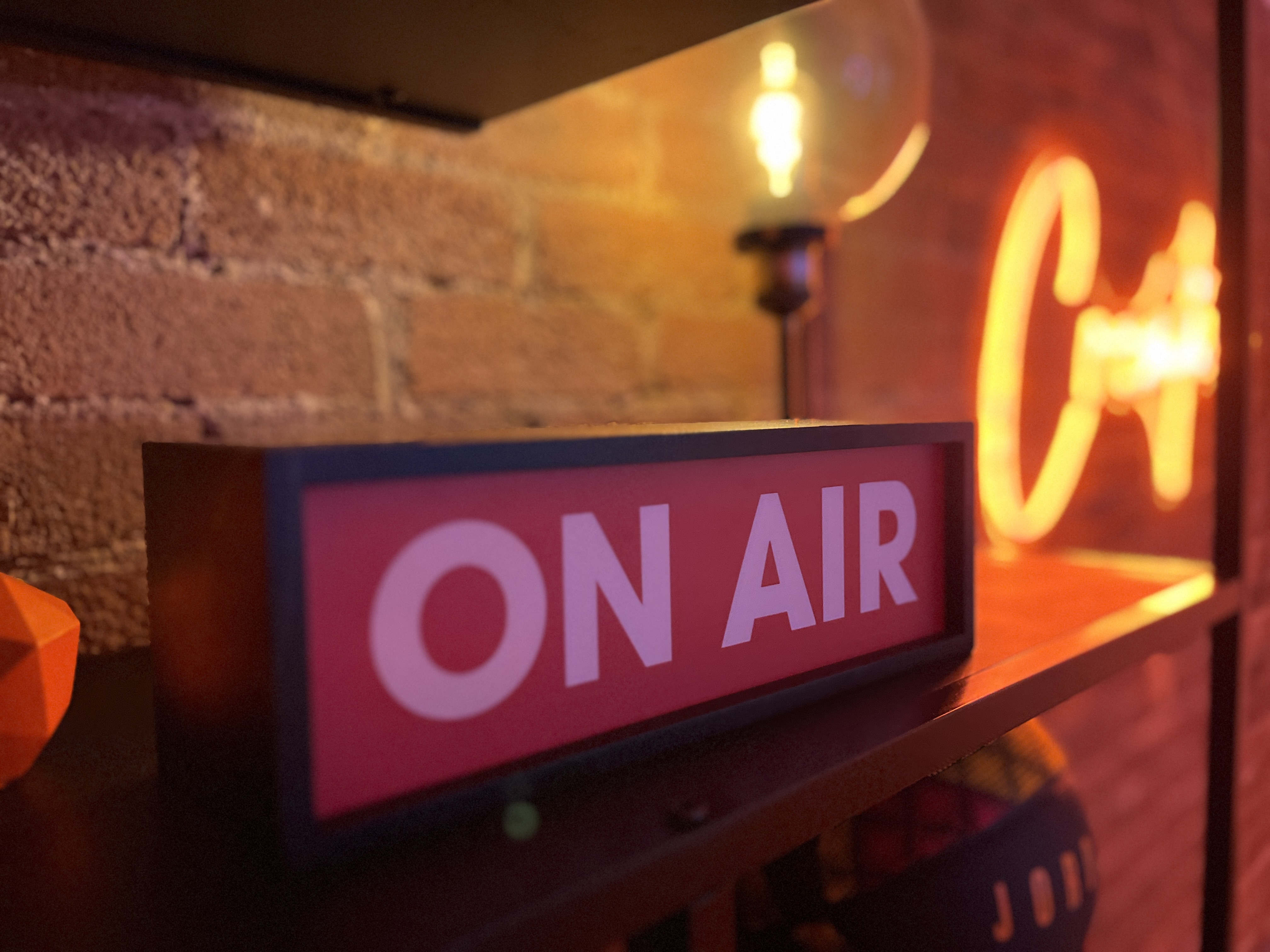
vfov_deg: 53.1
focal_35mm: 26
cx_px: 635
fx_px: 954
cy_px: 476
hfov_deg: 67.3
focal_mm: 5.1
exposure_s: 1/50
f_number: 1.6
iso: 500
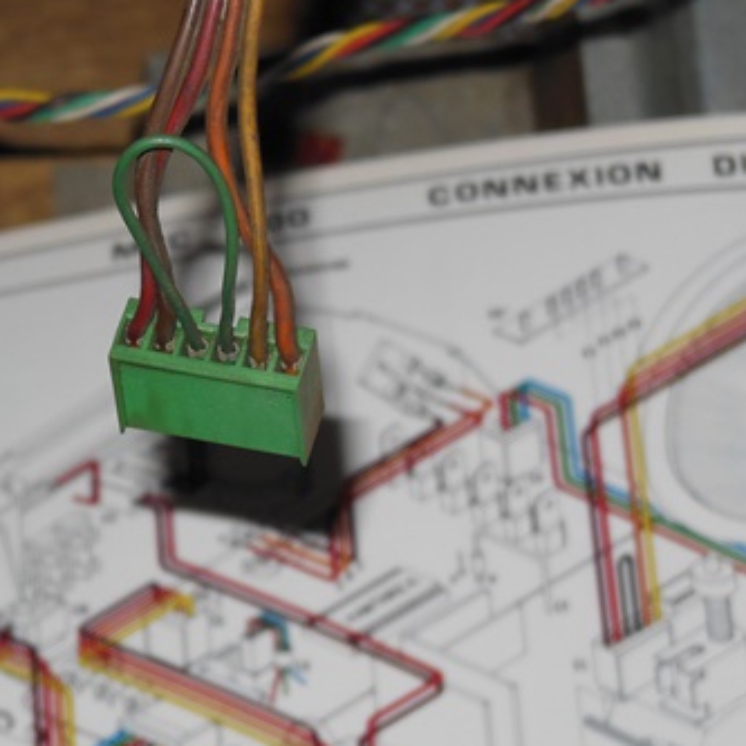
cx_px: 426
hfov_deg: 11.6
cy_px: 372
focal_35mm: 151
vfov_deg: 11.6
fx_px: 3682
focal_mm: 22.6
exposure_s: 1/60
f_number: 5
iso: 200
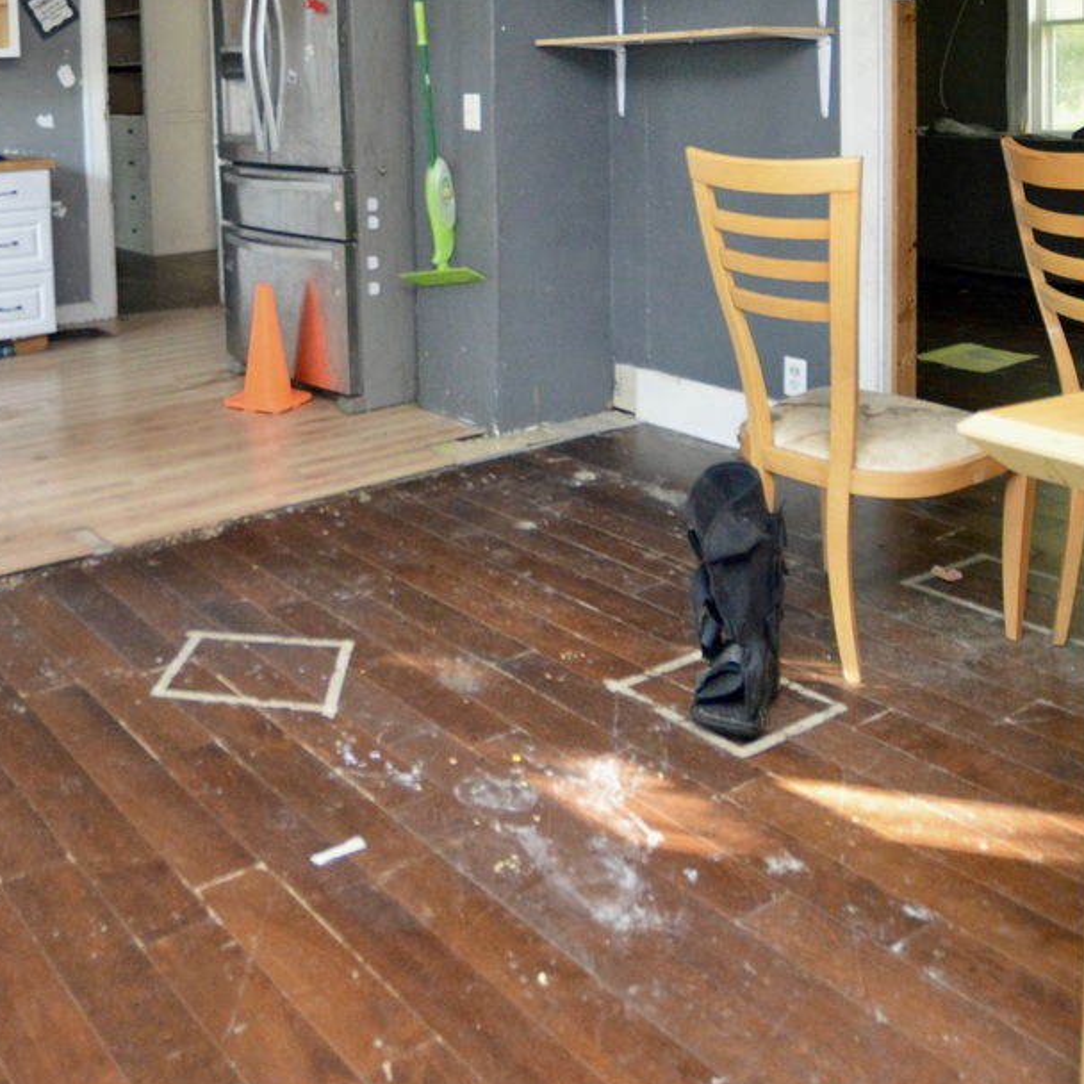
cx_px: 237
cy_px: 157
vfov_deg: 45.0
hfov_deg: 46.2
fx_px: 1205
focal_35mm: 34
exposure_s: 1/60
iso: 1800
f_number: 3.5
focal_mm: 10
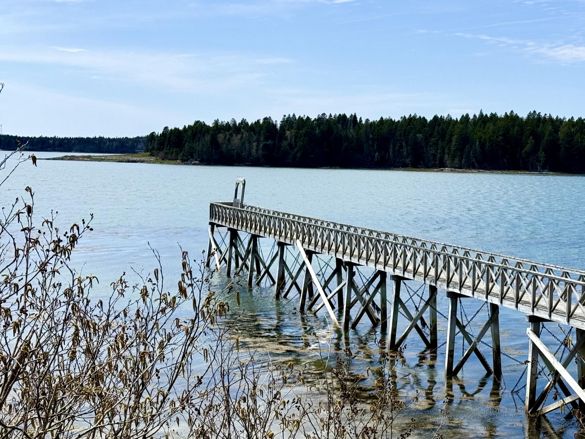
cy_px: 213
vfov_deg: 22.6
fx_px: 1099
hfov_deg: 29.6
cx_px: 384
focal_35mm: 65
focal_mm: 6.76
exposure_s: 1/7143
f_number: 1.78
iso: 64
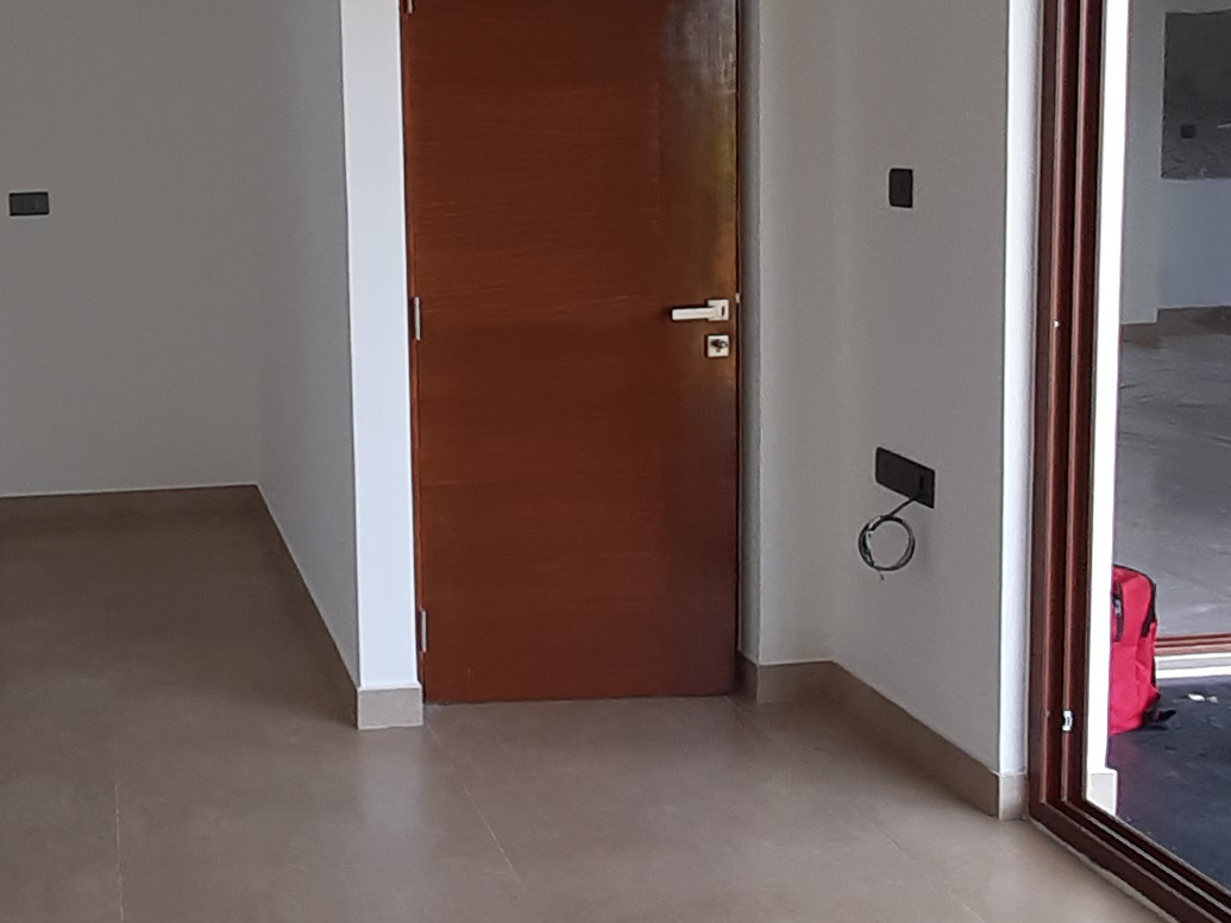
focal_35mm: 41
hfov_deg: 43.0
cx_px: 193
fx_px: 1458
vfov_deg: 34.8
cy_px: 299
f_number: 2.2
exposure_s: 1/50
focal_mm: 1.42
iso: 50
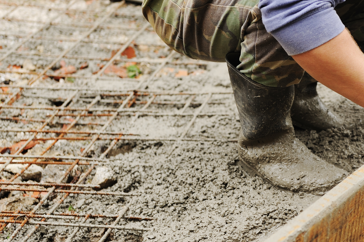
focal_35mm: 118
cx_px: 323
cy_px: 124
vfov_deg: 11.6
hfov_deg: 17.1
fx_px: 1192
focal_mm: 58
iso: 250
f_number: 3.5
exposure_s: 1/160
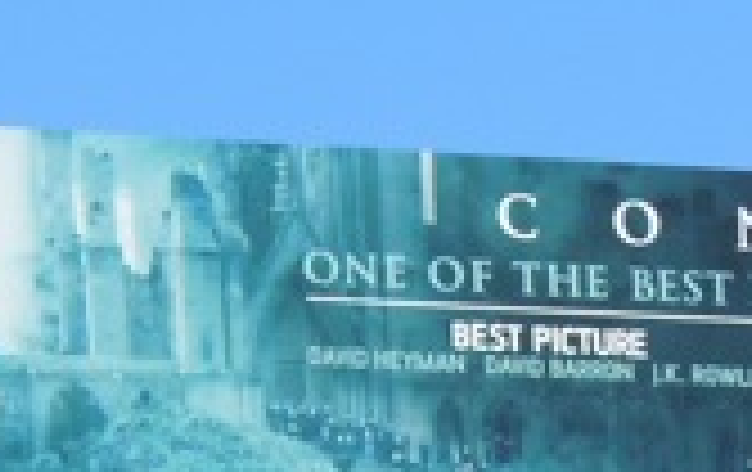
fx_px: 11743
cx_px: 509
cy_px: 517
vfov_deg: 2.3
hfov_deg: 3.7
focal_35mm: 572
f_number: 5.5
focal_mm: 25.3
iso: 100
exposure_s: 1/400
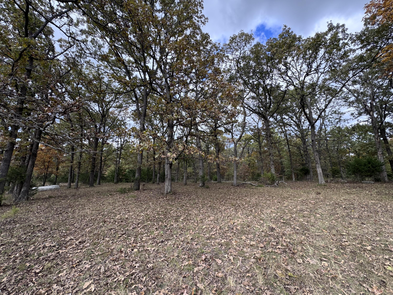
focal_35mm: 14
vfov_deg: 85.7
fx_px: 159
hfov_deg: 102.1
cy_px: 148
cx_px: 196
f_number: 2.2
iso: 40
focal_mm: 2.22
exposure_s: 1/265
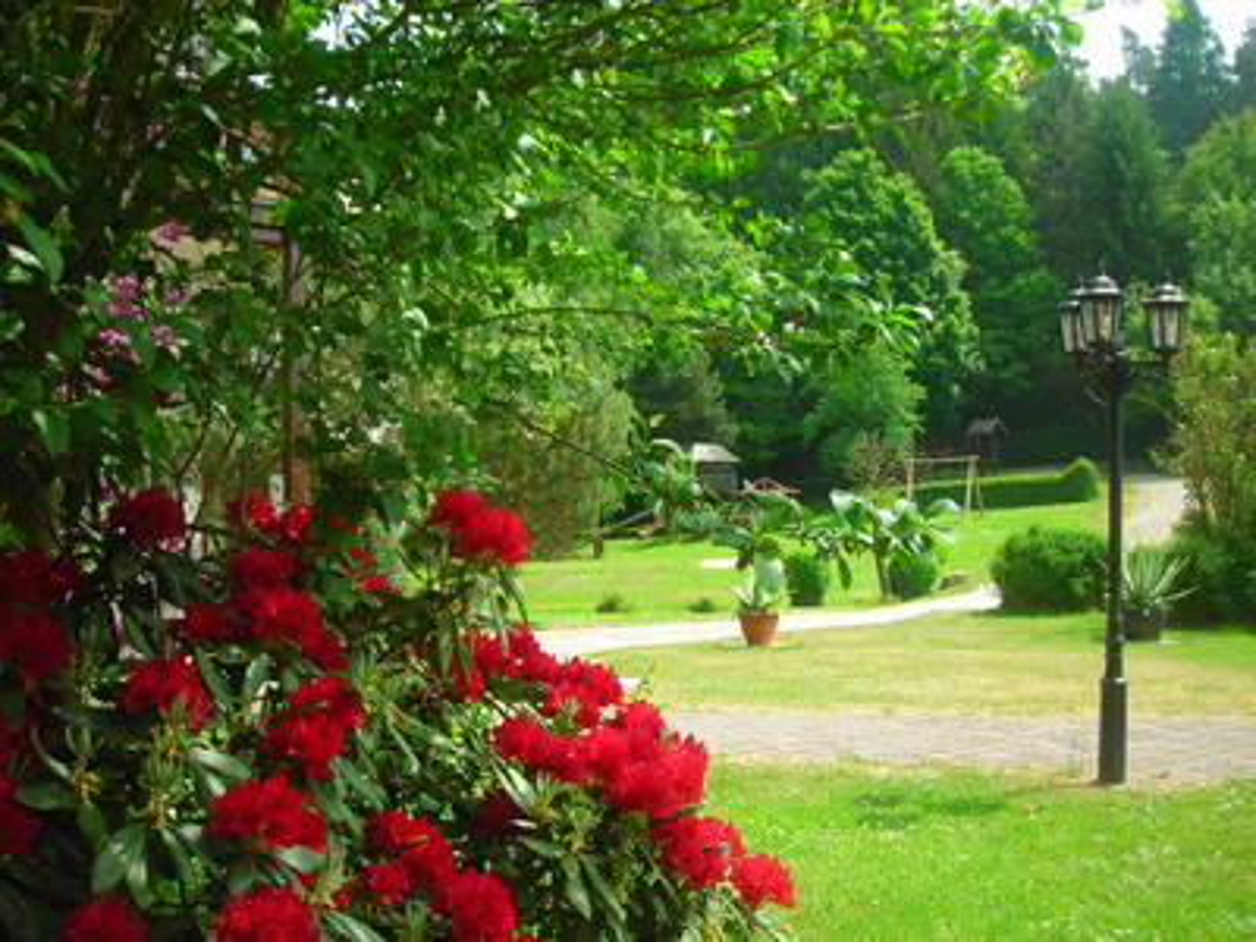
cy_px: 471
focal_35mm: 38
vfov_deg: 37.7
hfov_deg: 49.0
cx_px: 628
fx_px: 1379
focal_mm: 6.3
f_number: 3.2
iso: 50
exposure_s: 1/183
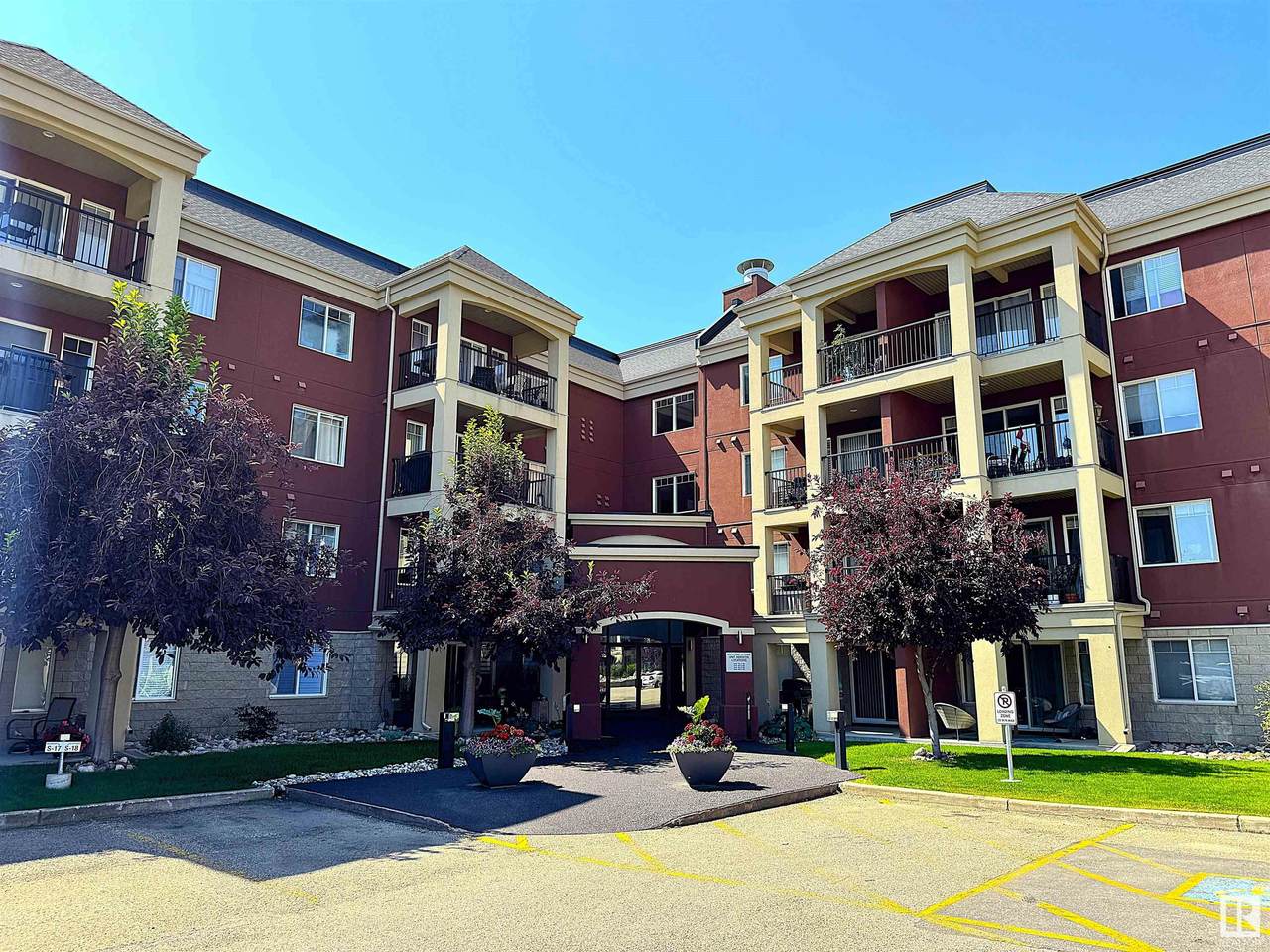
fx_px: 881
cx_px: 635
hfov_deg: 71.6
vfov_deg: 56.8
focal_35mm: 24
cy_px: 476
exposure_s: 1/2604
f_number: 1.78
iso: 80
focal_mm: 6.76
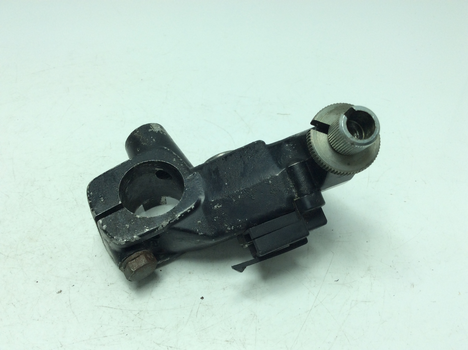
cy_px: 175
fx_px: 432
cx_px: 234
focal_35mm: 32
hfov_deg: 56.9
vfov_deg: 44.1
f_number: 2.4
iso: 32
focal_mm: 3.3
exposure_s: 1/473
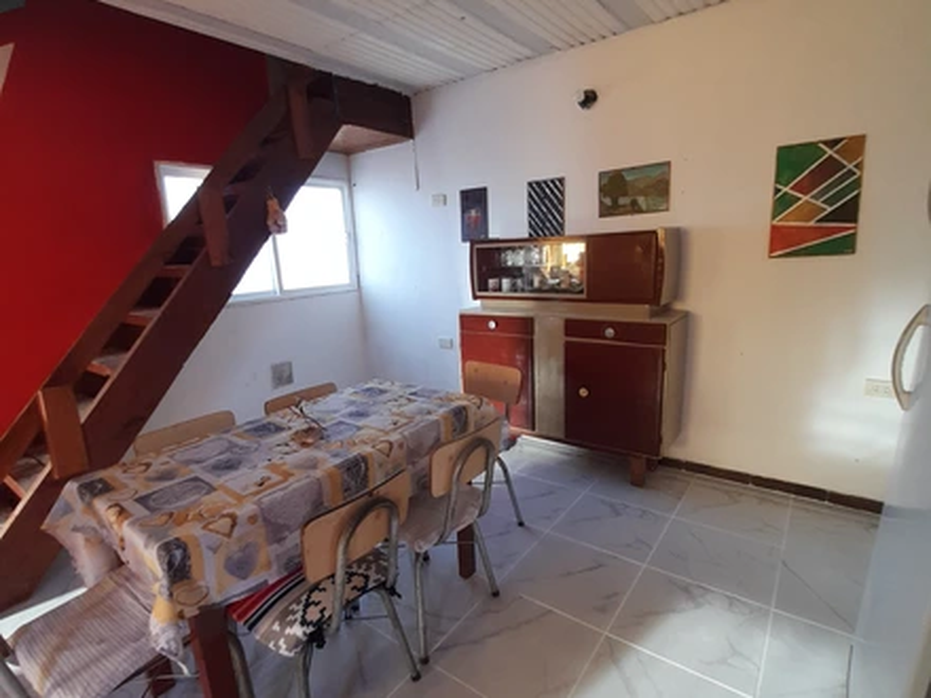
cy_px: 349
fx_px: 350
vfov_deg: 89.9
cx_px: 466
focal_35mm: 13
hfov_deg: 106.2
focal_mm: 1.42
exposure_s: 1/40
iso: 50
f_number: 2.2
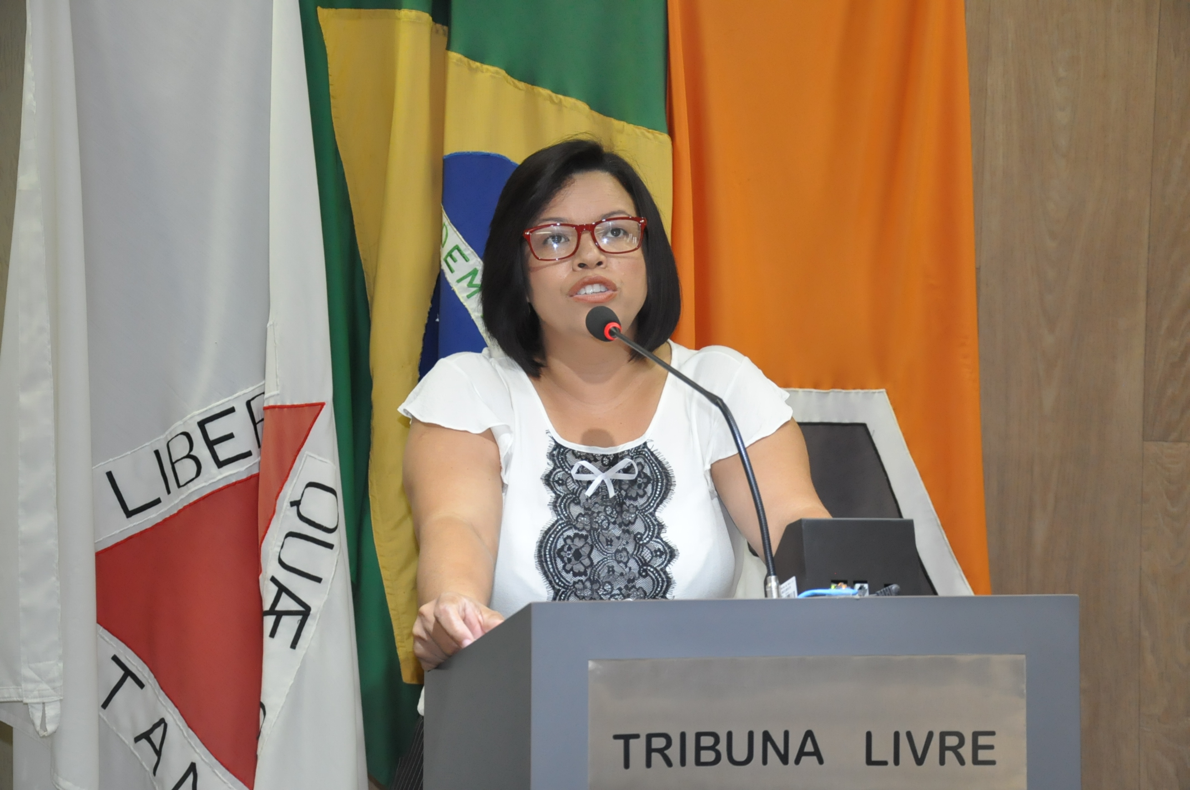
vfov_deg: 15.7
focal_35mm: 87
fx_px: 2872
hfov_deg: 23.4
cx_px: 595
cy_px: 395
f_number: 5
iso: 2000
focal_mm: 58
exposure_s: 1/100
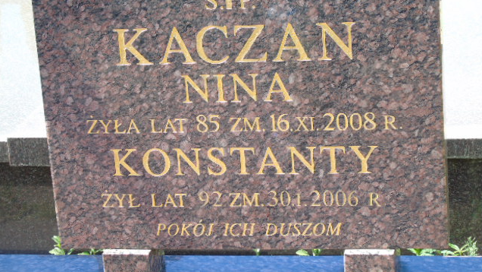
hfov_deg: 20.7
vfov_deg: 11.8
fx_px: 1317
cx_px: 241
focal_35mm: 103
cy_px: 117
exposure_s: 1/125
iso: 80
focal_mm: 17
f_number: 4.3
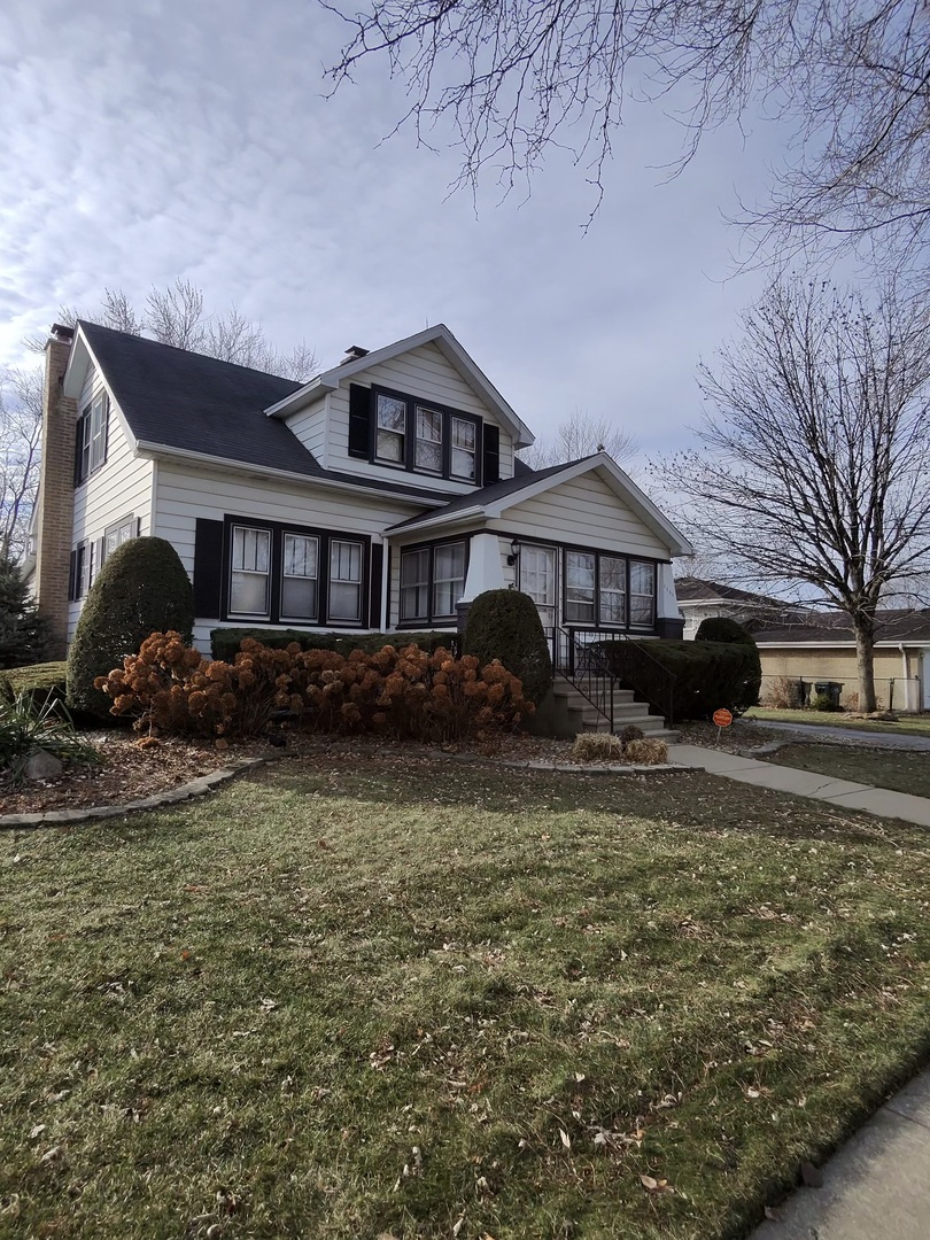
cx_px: 465
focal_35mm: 13
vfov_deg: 106.2
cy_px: 620
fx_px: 466
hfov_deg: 89.9
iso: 54
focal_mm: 2.24
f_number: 2.2
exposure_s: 1/1111
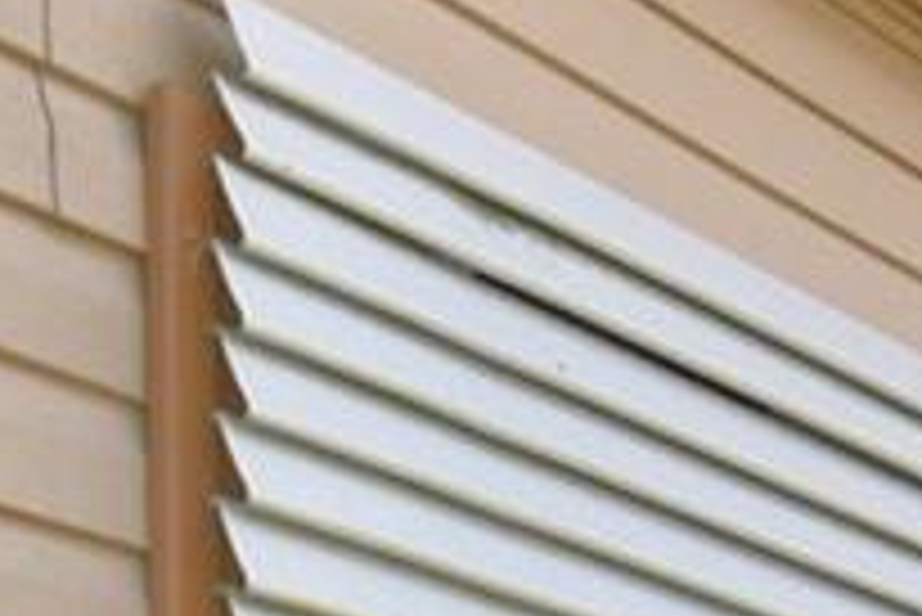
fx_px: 2999
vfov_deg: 10.4
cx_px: 234
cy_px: 1412
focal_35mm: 117
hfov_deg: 17.4
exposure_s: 1/250
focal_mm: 10
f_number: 9
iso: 100
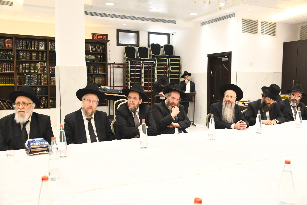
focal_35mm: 34
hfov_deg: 55.8
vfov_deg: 38.9
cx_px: 154
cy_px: 102
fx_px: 290
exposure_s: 1/160
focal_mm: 34
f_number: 5.6
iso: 1250
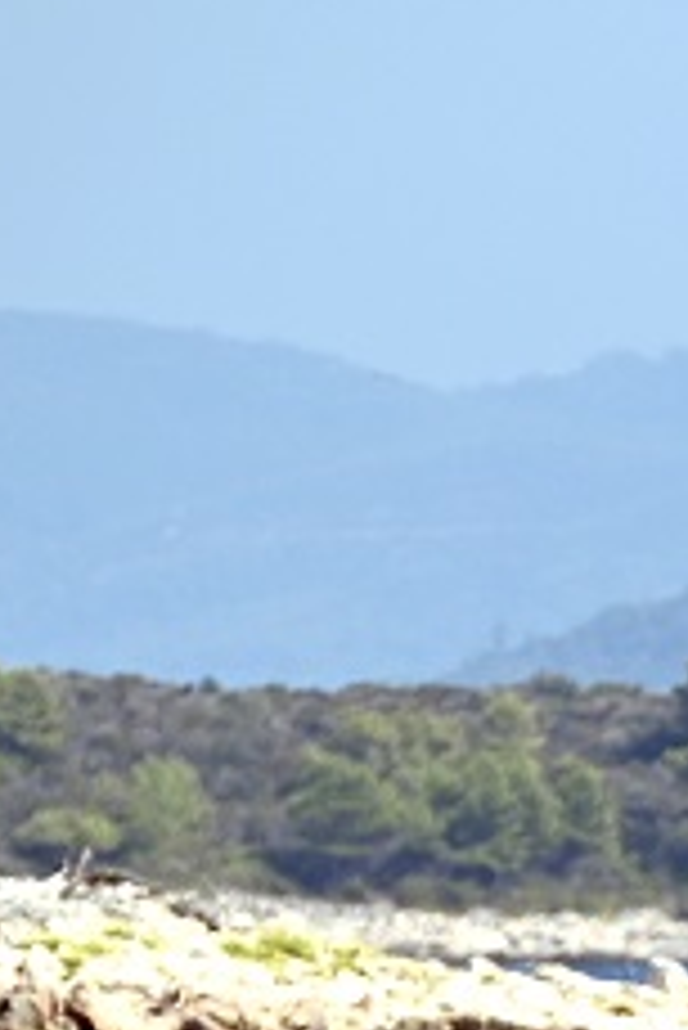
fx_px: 26761
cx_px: 1569
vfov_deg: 2.2
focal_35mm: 935
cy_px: 1707
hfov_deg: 1.5
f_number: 5.6
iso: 200
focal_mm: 165
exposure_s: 1/1000
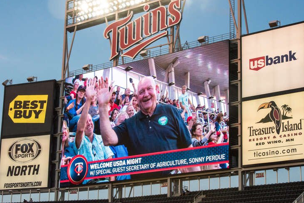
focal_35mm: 94
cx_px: 160
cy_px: 101
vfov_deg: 14.6
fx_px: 794
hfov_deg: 21.7
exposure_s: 1/250
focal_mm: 86
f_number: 18
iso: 2500
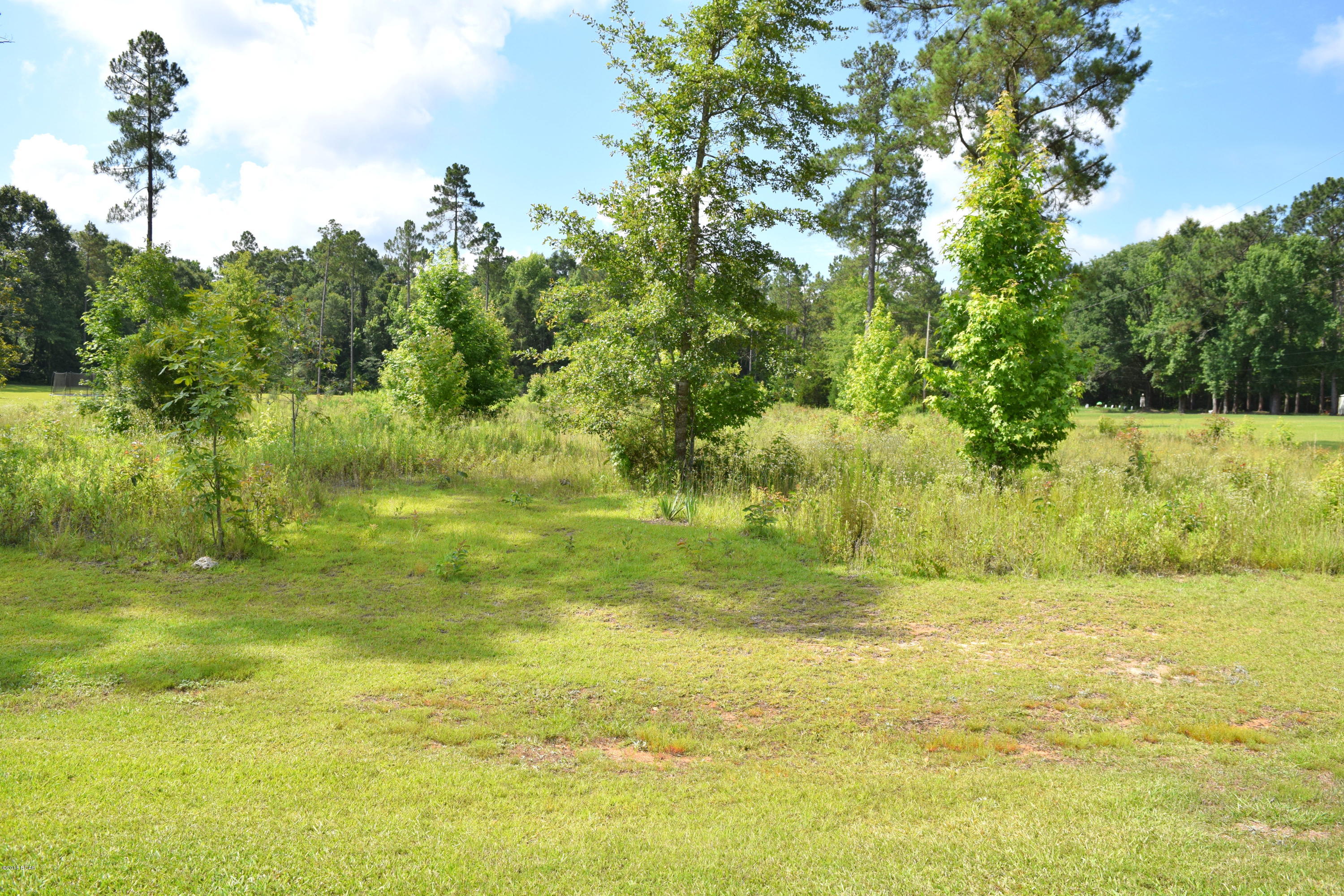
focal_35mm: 27
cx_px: 672
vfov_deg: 47.9
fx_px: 1008
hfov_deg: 67.4
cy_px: 448
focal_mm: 18
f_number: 7.1
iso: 400
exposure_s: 1/1600
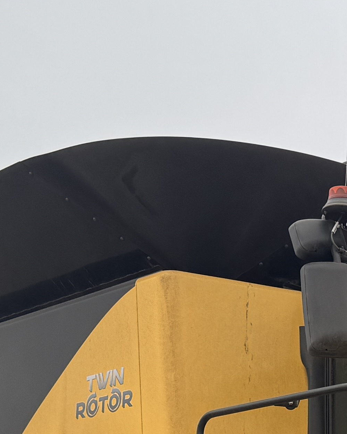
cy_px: 501
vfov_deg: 17.2
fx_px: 1374
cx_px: 494
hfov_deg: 13.7
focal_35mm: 107
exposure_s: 1/1151
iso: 80
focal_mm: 6.76
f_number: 1.78
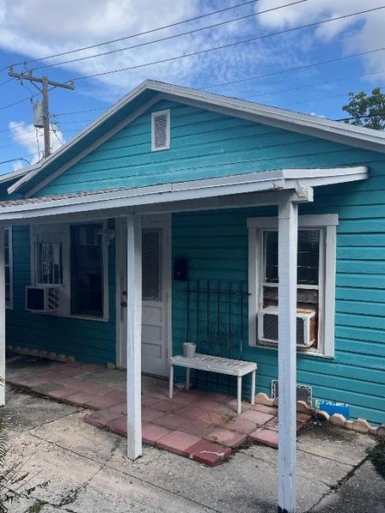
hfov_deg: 48.2
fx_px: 430
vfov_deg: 61.6
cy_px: 269
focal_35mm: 29
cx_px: 186
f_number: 1.6
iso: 50
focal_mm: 5.1
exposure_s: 1/1355
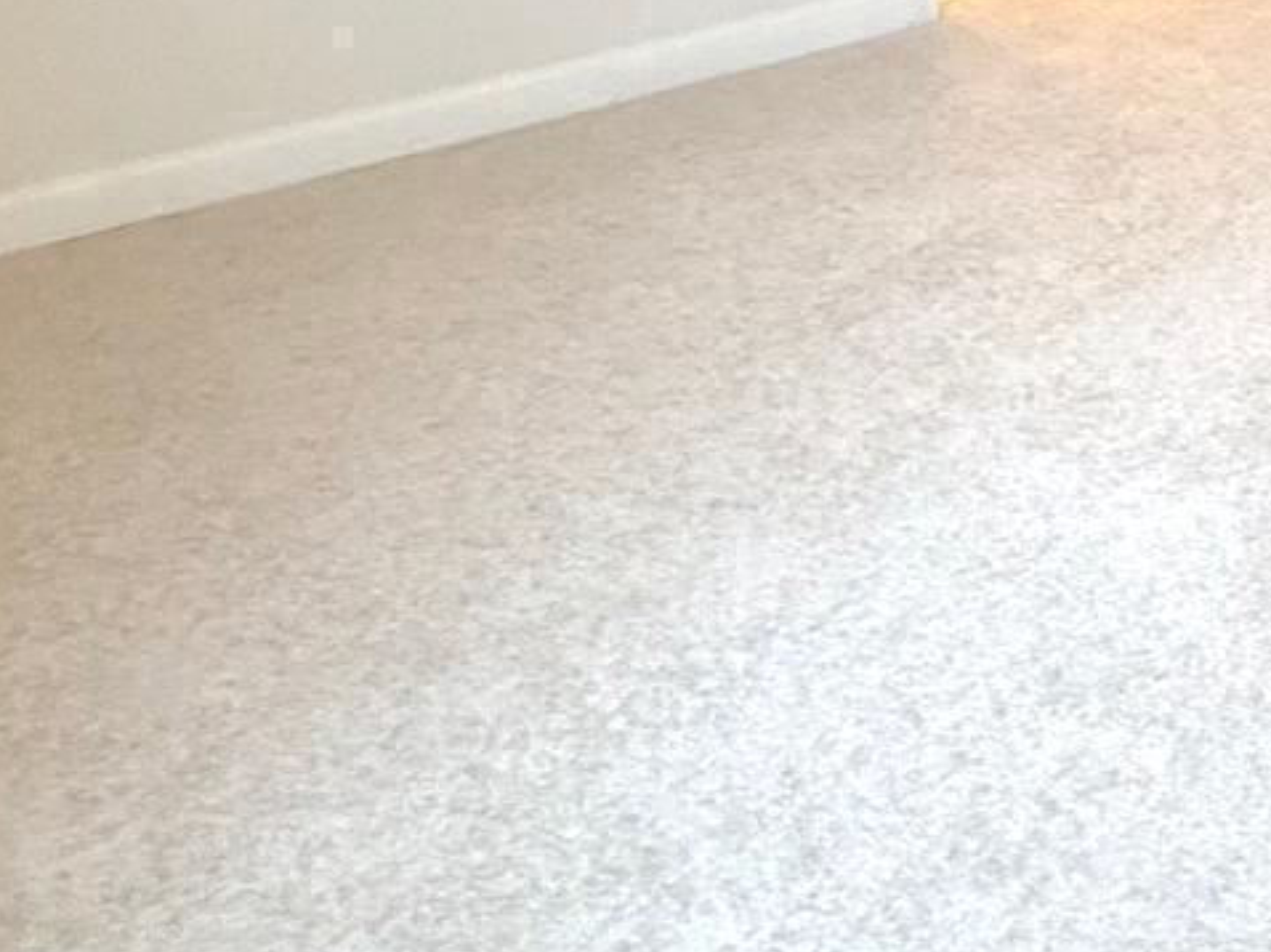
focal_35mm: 60
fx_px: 2202
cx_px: 1715
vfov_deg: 19.6
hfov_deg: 26.5
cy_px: -654
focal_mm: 2.22
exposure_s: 1/120
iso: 500
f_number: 2.2
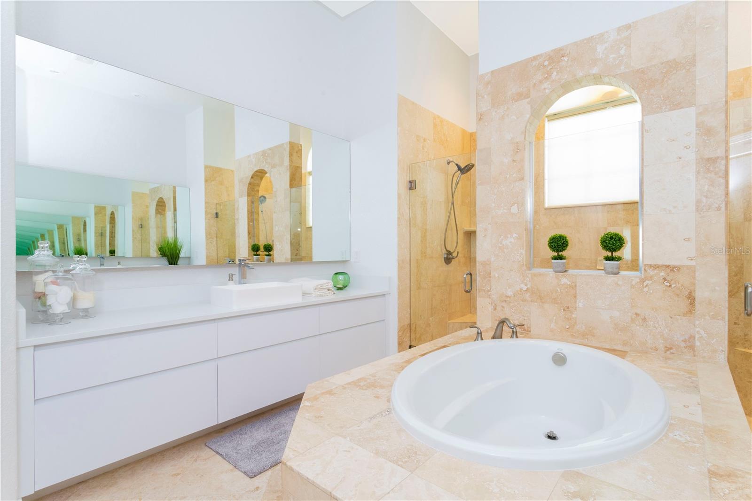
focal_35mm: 17
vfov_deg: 70.4
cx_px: 376
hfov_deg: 93.3
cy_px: 250
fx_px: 355
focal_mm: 17
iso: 1000
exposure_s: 1/10
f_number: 14
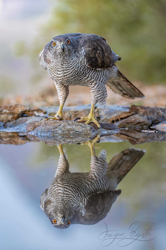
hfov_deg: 5.7
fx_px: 1660
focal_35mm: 240
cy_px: 125
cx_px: 83
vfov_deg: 8.6
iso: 1000
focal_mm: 240
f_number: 4.5
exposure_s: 1/1000
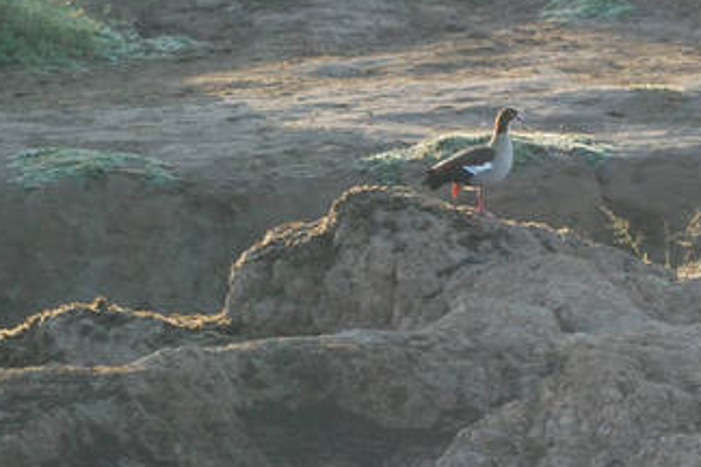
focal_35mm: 1297
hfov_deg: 1.6
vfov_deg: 1.1
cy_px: 216
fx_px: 25253
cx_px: 625
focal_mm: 400
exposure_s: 1/400
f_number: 5.6
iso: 720
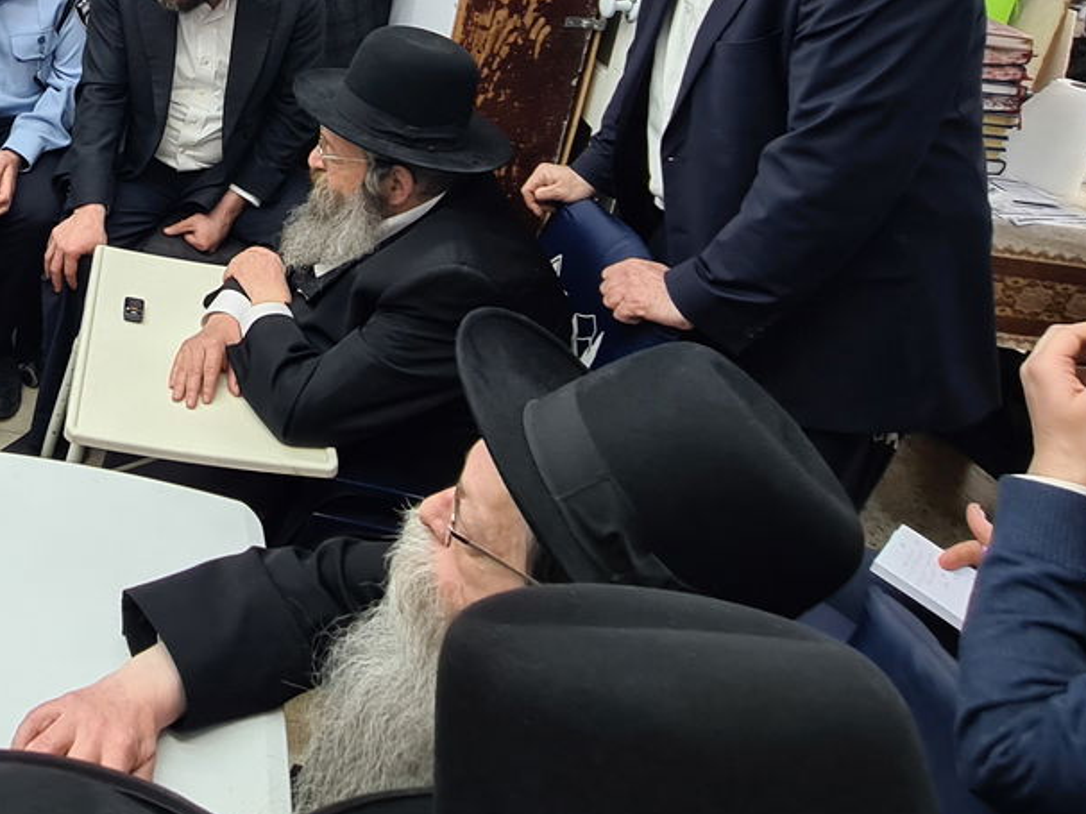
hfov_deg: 52.5
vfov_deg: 41.4
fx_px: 941
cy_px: 20
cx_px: 102
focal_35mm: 30
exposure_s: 1/100
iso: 80
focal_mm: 2.22
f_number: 2.2
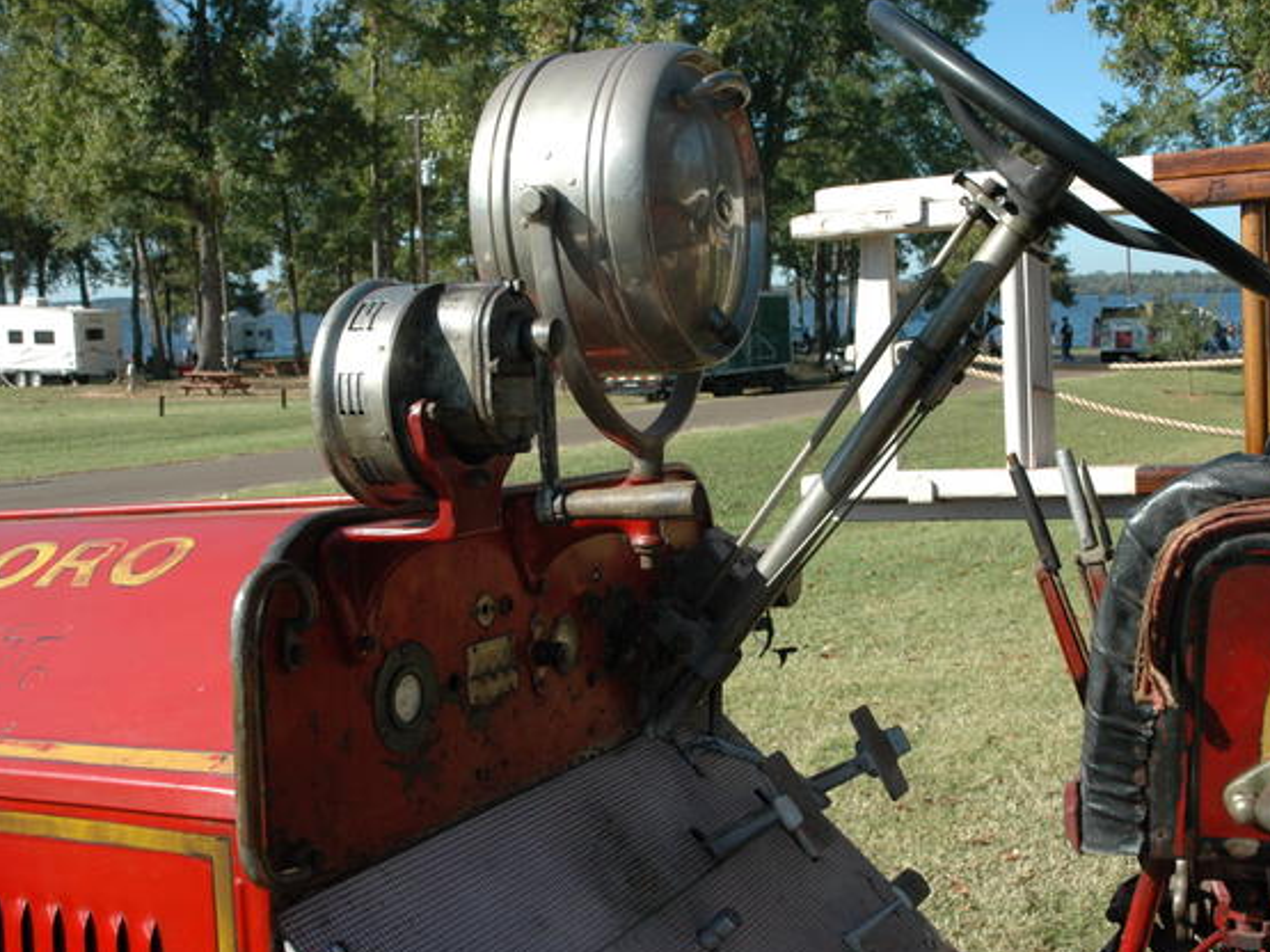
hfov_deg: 45.2
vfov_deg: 34.7
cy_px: 483
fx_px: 1524
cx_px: 677
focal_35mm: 42
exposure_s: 1/400
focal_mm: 25
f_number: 10
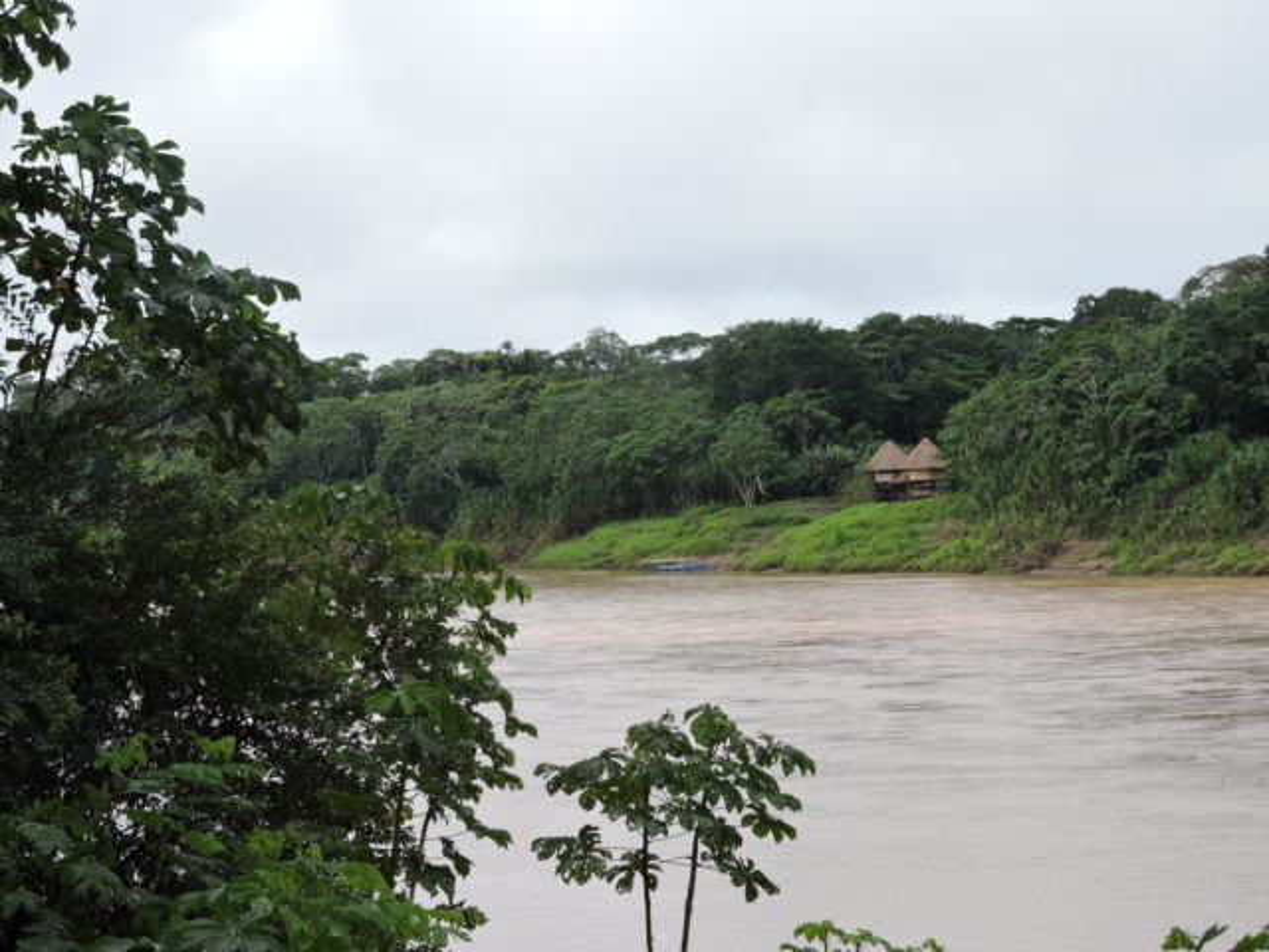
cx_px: 634
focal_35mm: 115
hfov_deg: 17.1
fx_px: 4216
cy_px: 476
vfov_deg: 12.9
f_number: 5
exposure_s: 1/640
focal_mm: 20.6
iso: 100
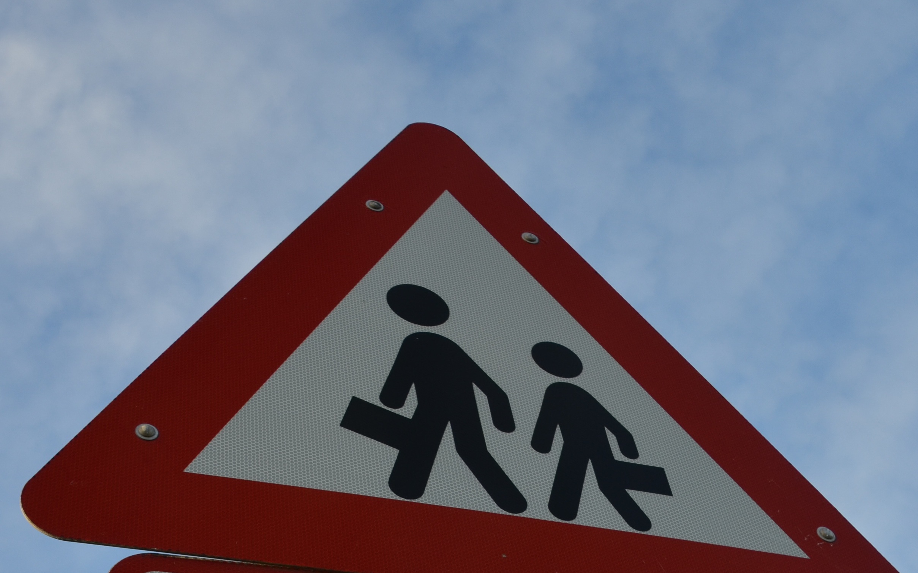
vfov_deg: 22.7
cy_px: 490
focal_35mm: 56
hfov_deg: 36.2
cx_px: 383
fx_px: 1401
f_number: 8
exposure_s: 1/250
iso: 180
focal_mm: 18
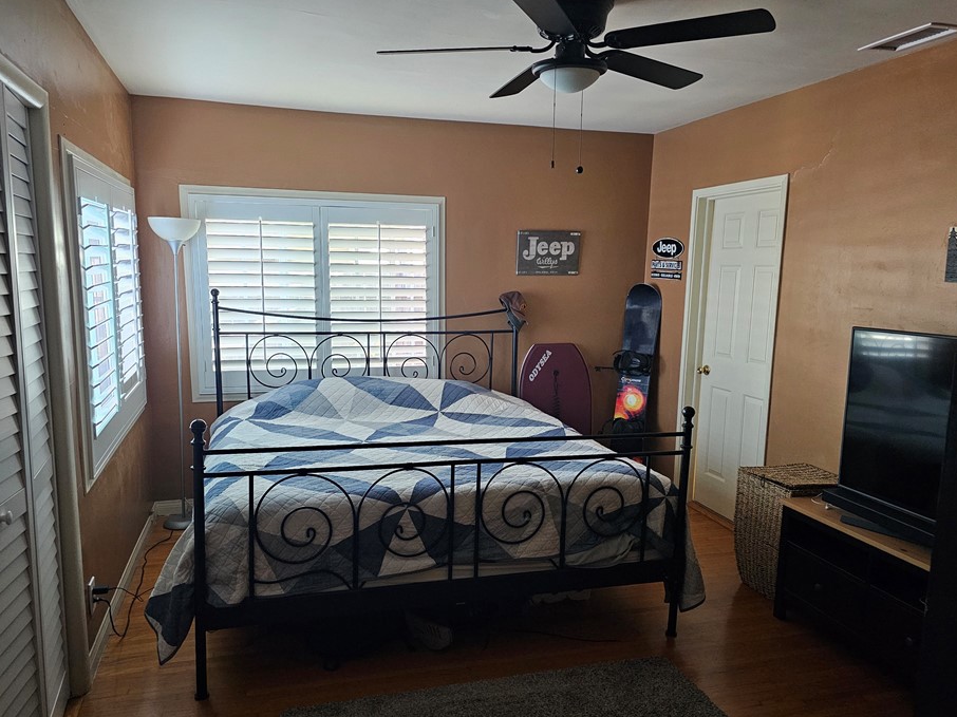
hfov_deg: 67.3
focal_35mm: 26
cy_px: 380
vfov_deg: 53.0
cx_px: 465
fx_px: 719
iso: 800
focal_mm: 6.3
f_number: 1.7
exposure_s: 1/60
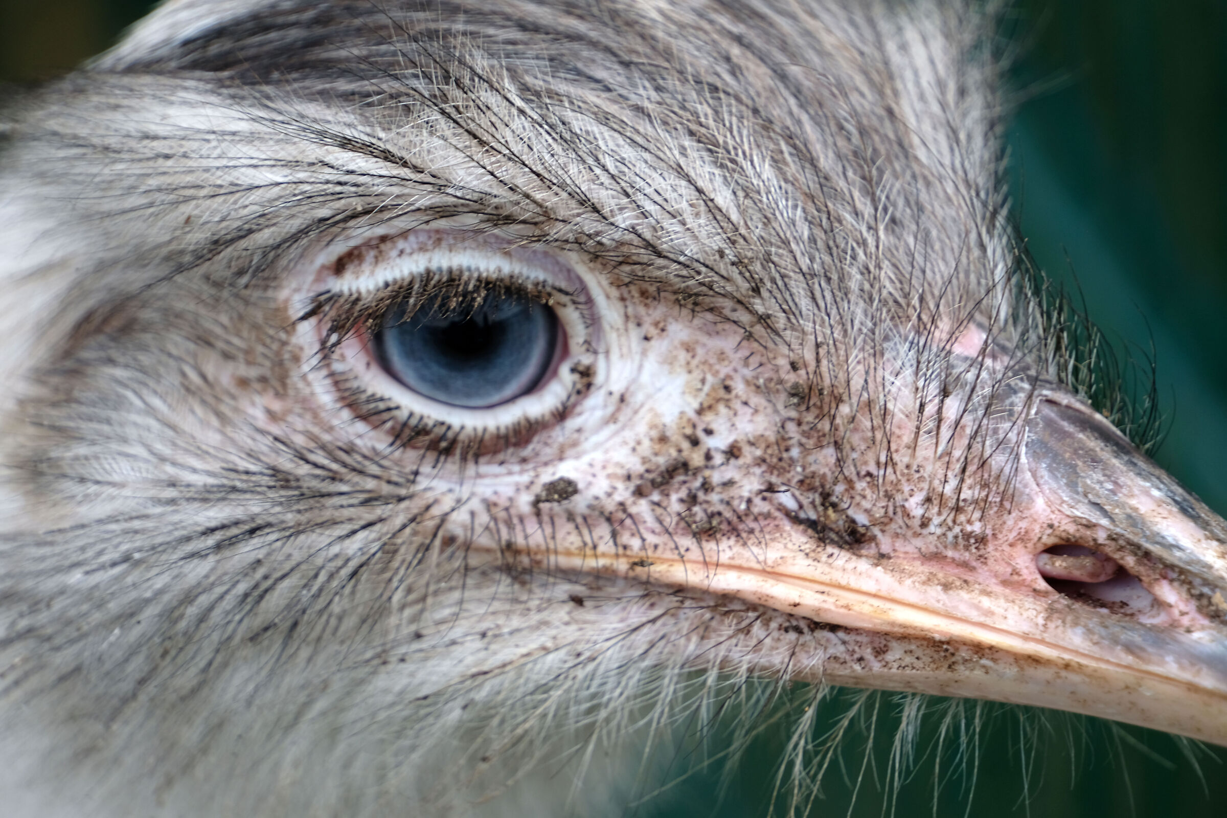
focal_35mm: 450
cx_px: 614
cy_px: 409
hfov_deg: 4.6
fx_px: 15336
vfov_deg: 3.1
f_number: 6.3
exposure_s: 1/60
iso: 200
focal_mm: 300
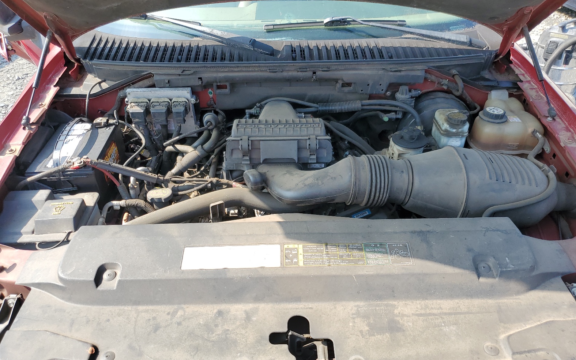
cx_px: 291
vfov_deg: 44.5
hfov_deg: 66.5
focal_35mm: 28
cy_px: 177
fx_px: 439
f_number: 1.5
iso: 50
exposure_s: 1/714
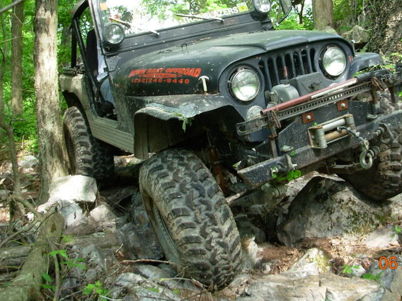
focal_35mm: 47
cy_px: 116
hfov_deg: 40.3
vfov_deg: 30.8
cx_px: 239
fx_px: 546
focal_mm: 6.3
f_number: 2.9
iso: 50
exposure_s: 1/69.8
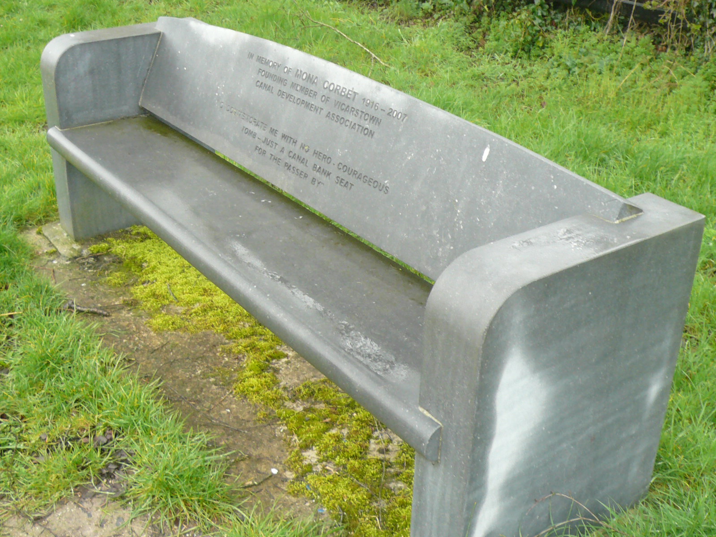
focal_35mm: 44
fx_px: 910
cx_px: 358
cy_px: 268
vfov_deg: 32.9
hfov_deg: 42.9
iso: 100
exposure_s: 1/40
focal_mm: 4.7
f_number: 2.8
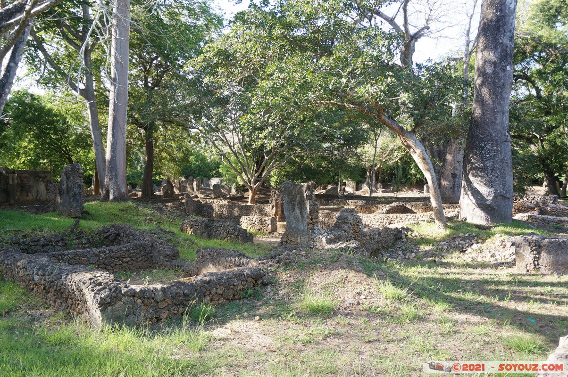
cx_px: 284
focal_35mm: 30
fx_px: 473
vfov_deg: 43.5
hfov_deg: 62.0
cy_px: 188
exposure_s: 1/100
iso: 100
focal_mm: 20
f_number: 4
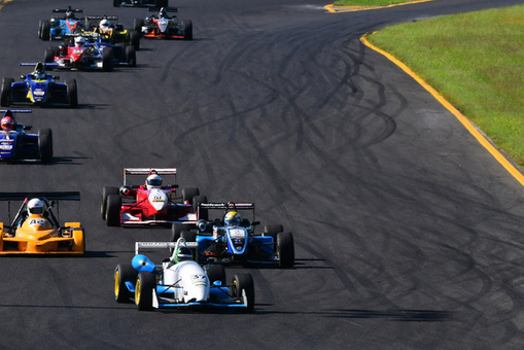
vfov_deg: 1.8
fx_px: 10981
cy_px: 166
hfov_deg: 2.7
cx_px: 126
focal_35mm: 754
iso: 500
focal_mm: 320
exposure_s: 1/640
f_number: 13
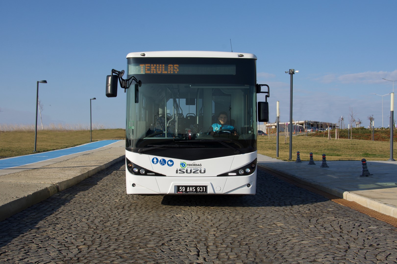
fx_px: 463
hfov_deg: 46.4
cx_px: 198
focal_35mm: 42
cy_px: 132
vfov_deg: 31.9
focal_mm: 28
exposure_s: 1/250
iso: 100
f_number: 9
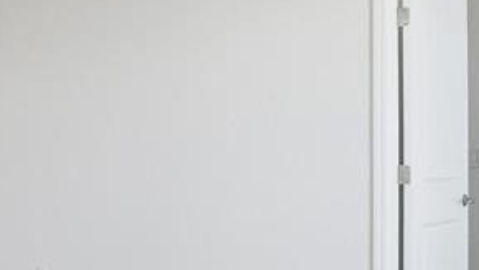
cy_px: 148
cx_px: 15
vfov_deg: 20.4
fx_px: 750
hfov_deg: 32.9
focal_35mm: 59
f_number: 8
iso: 1600
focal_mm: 16
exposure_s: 1/1000
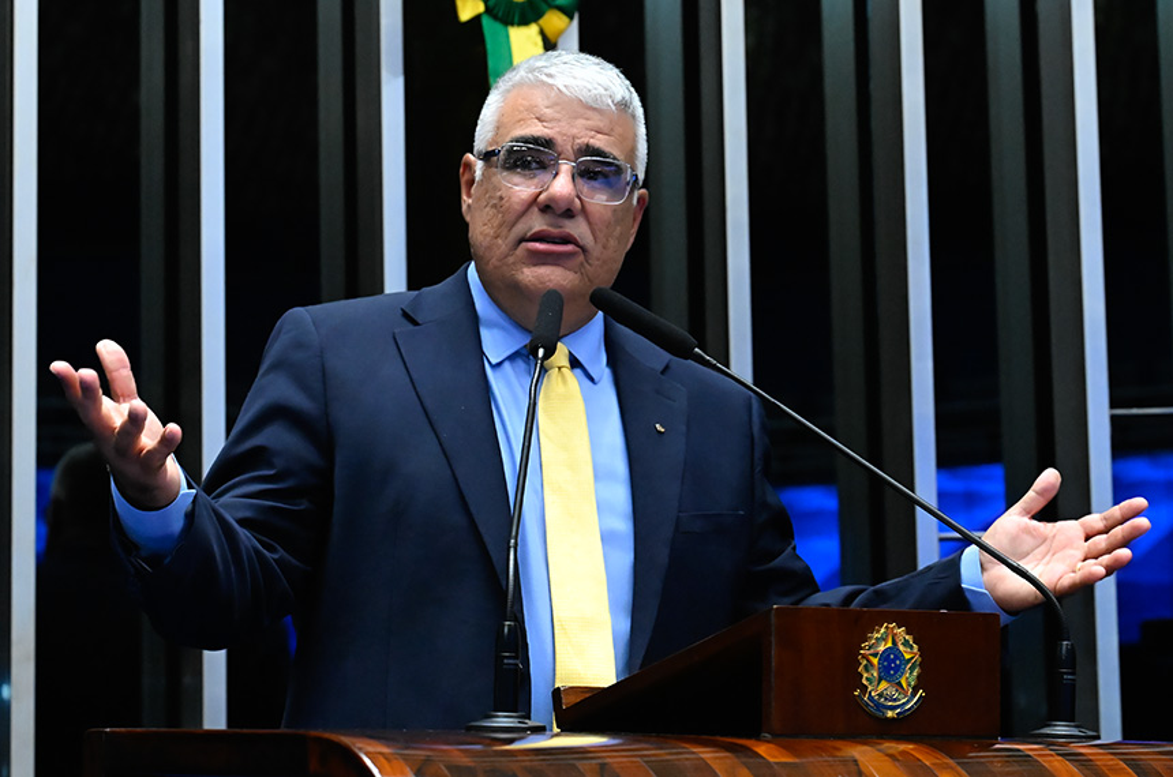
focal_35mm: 105
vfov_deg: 13.0
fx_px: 3415
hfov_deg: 19.5
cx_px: 586
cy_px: 388
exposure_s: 1/100
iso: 6400
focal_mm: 70
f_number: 5.6
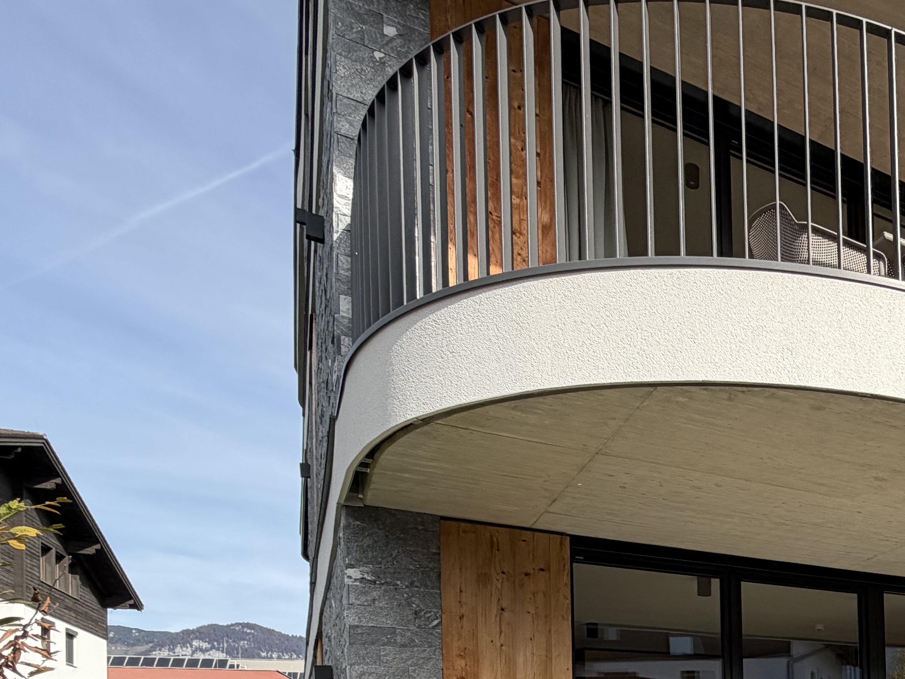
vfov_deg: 35.7
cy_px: 744
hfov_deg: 43.7
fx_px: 889
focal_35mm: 34
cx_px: 958
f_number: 2.2
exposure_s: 1/770
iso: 40
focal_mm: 2.22
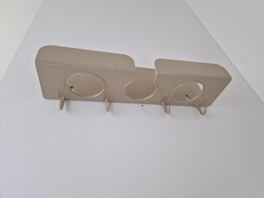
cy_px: 99
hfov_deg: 73.9
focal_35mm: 23
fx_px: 175
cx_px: 132
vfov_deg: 58.9
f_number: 1.8
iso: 50
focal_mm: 5.4
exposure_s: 1/100
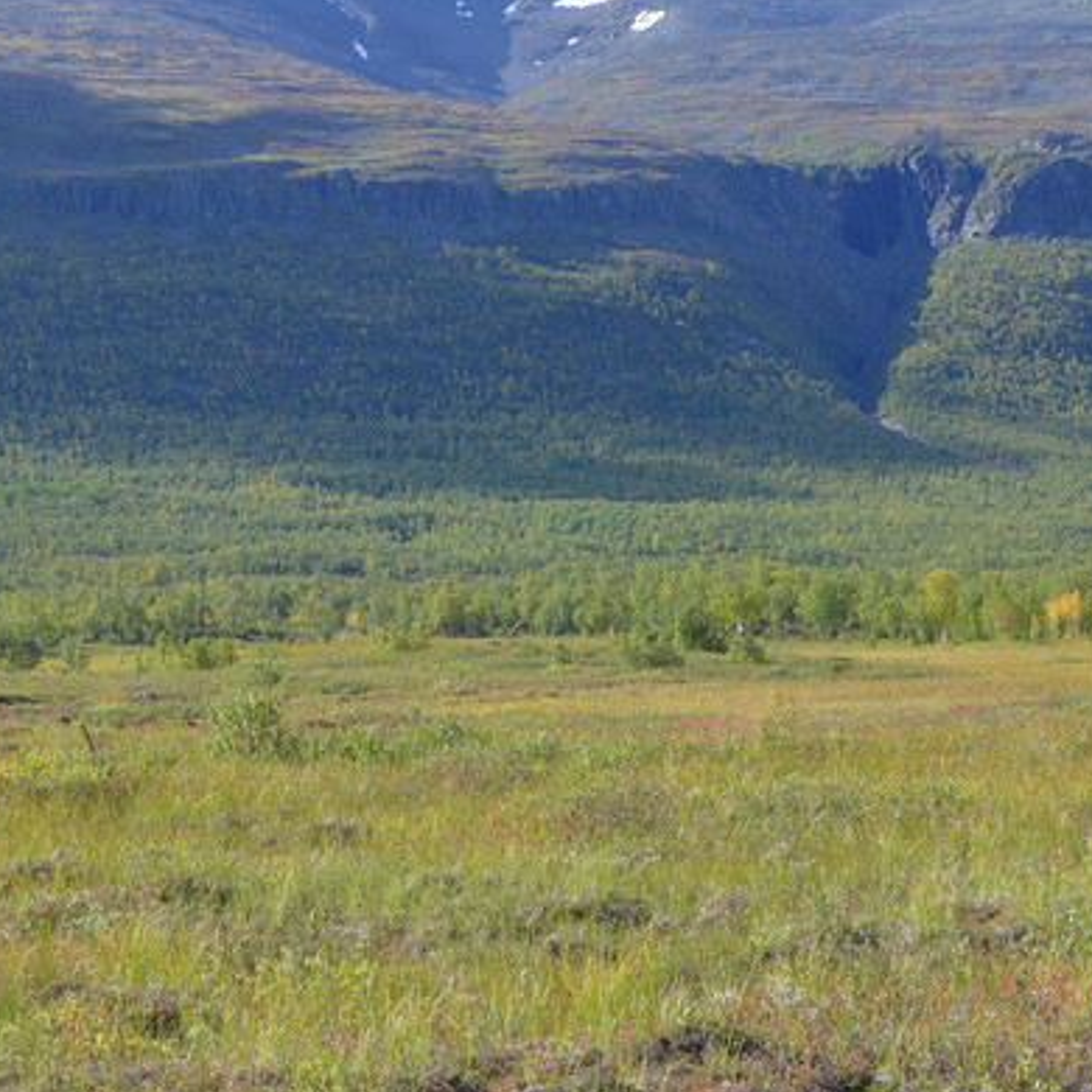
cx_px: 298
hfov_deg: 18.4
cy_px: 437
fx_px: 3355
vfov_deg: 18.5
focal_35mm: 94
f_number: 2.8
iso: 80
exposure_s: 1/1000
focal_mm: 11.8
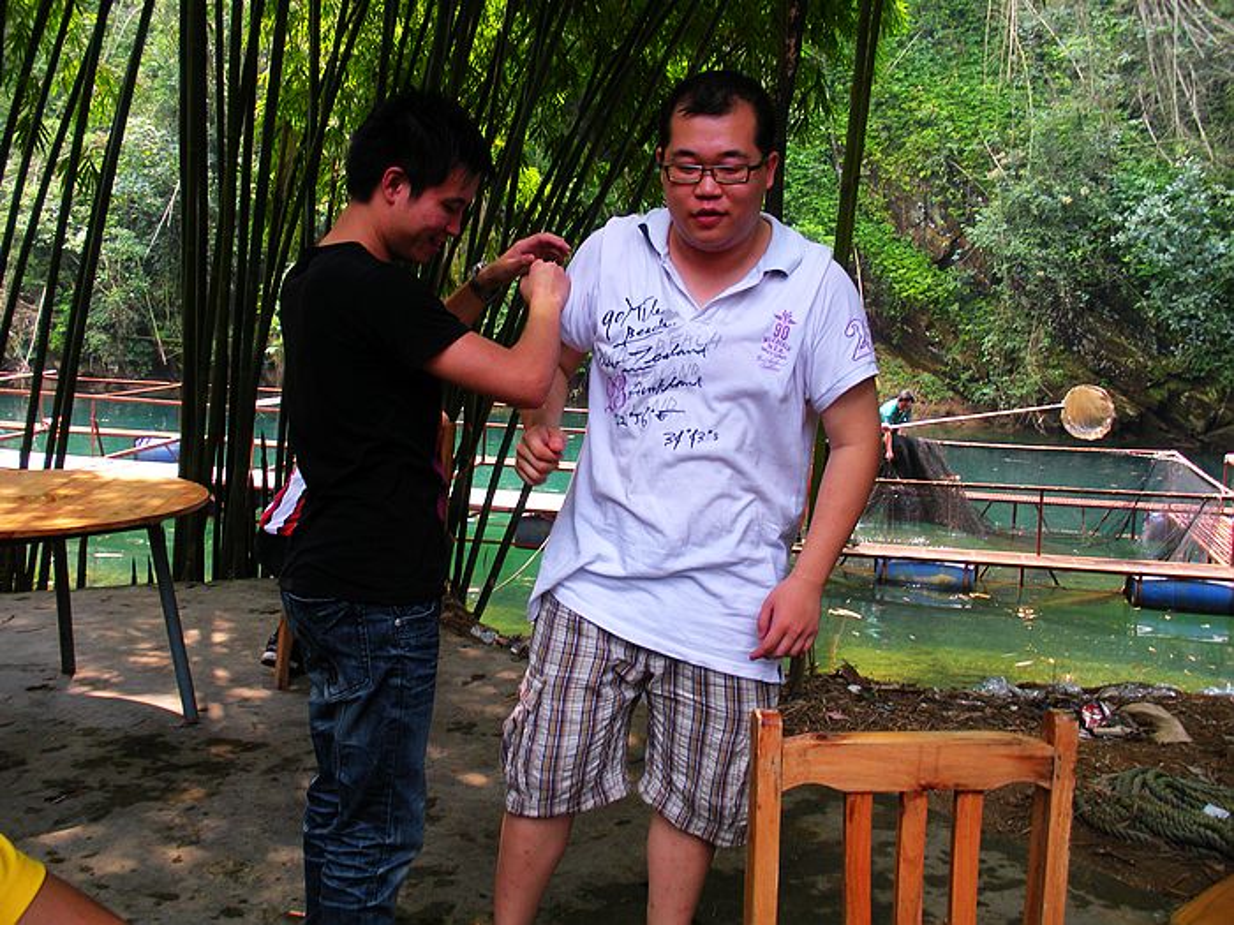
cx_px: 617
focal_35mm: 36
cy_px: 462
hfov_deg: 51.4
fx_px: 1283
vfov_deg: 39.7
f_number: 3.5
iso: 100
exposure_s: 1/91.5
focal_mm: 6.3
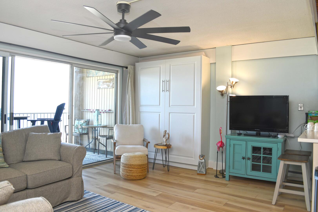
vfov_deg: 47.9
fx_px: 238
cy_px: 106
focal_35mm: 27
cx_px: 159
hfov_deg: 67.4
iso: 100
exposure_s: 1/80
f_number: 4
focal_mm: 18
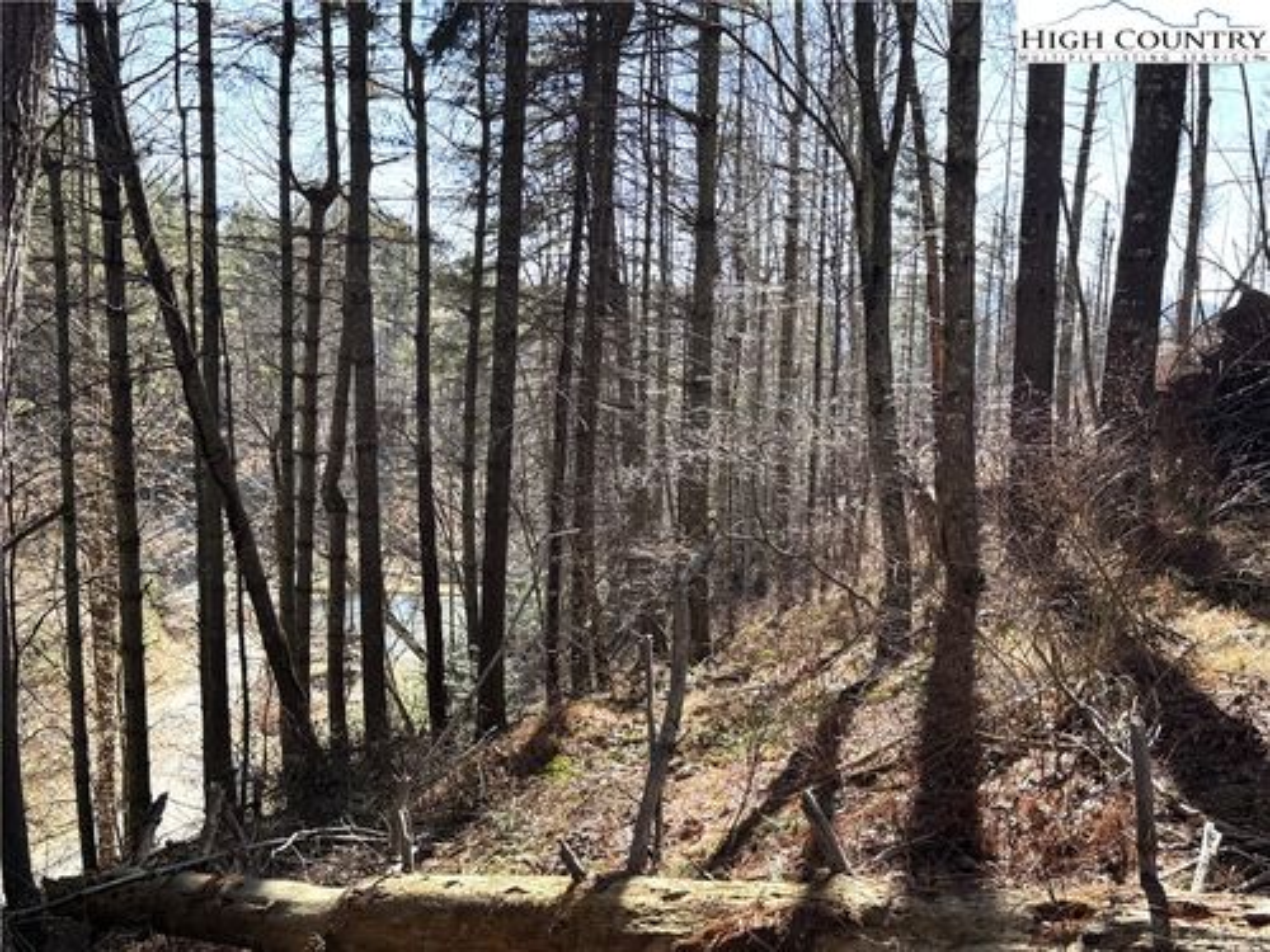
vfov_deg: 38.7
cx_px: 635
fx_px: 1357
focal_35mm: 37
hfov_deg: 50.1
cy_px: 476
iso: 80
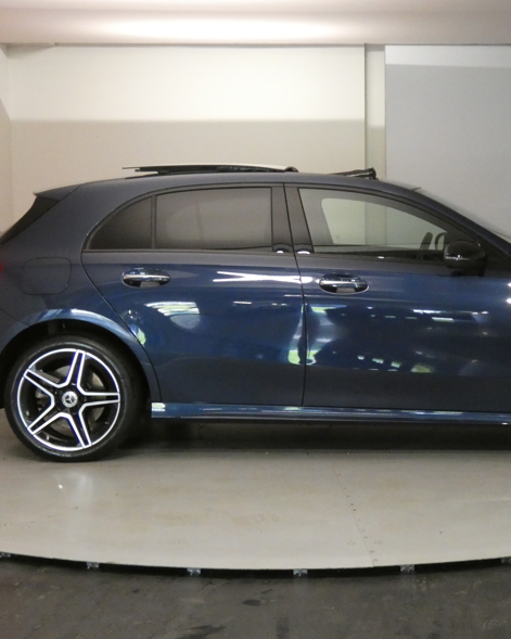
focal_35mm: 61
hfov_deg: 24.8
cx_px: 369
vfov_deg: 31.0
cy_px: 324
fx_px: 1153
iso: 1250
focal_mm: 8.2
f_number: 3.8
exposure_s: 1/80
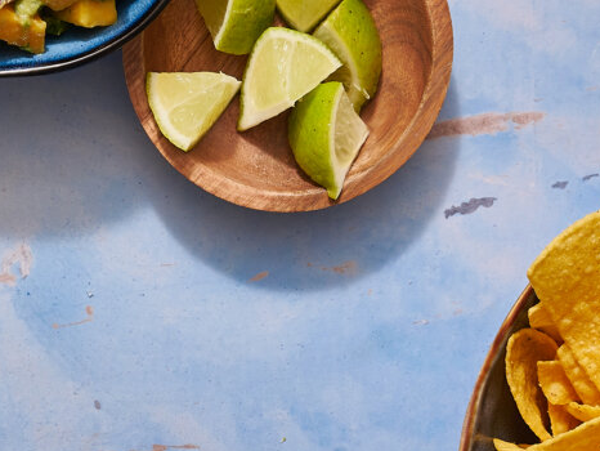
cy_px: 148
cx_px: -48
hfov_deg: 10.5
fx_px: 3226
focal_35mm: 186
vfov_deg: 8.0
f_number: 10
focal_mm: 55
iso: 100
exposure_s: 1/160
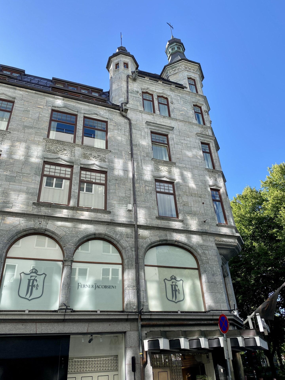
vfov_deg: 67.3
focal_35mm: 26
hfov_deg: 53.1
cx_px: 142
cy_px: 190
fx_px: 285
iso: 32
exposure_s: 1/1170
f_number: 1.8
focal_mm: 4.25
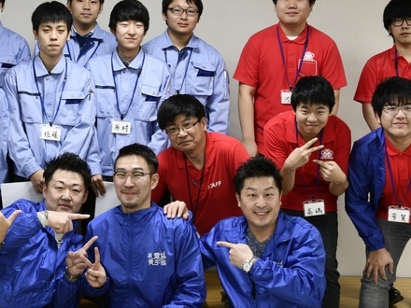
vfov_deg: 17.3
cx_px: 77
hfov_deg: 22.7
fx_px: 1009
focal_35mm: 85
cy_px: 72
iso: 720
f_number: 8
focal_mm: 38
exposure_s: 1/40
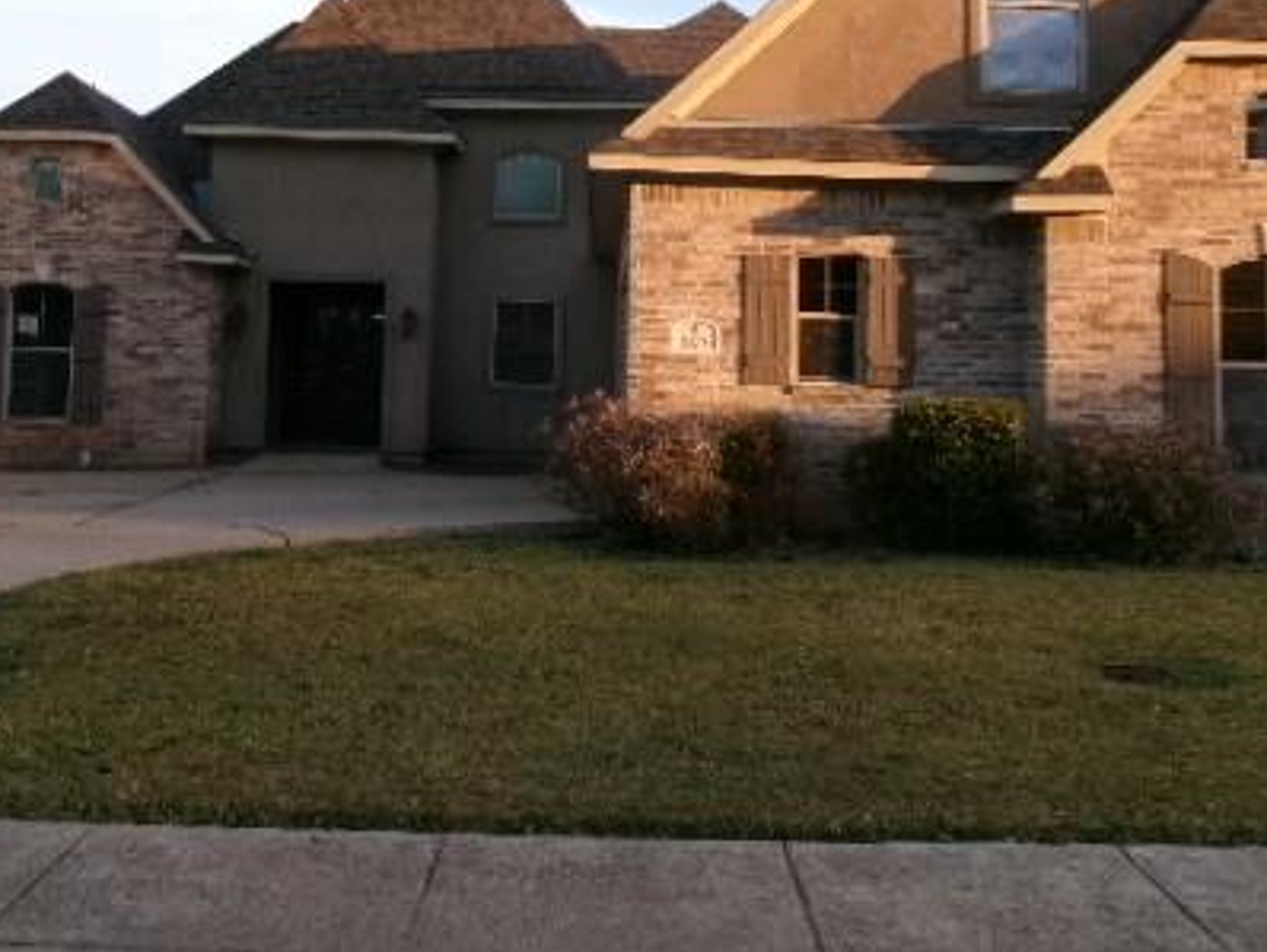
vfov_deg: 31.7
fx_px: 1648
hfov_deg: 42.0
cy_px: 242
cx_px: 570
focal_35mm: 45
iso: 100
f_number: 3.9
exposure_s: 1/180
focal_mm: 5.1
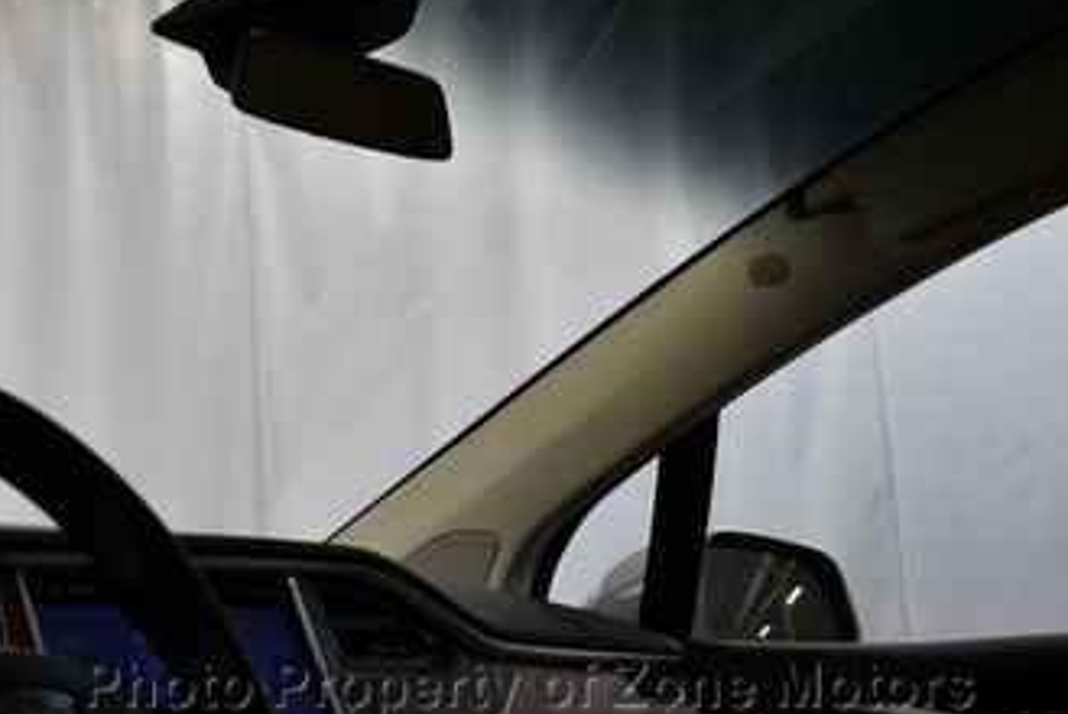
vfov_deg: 19.1
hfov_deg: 27.4
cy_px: 52
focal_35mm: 70
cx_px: 42
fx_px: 2078
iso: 800
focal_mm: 18
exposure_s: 1/250
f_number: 3.5
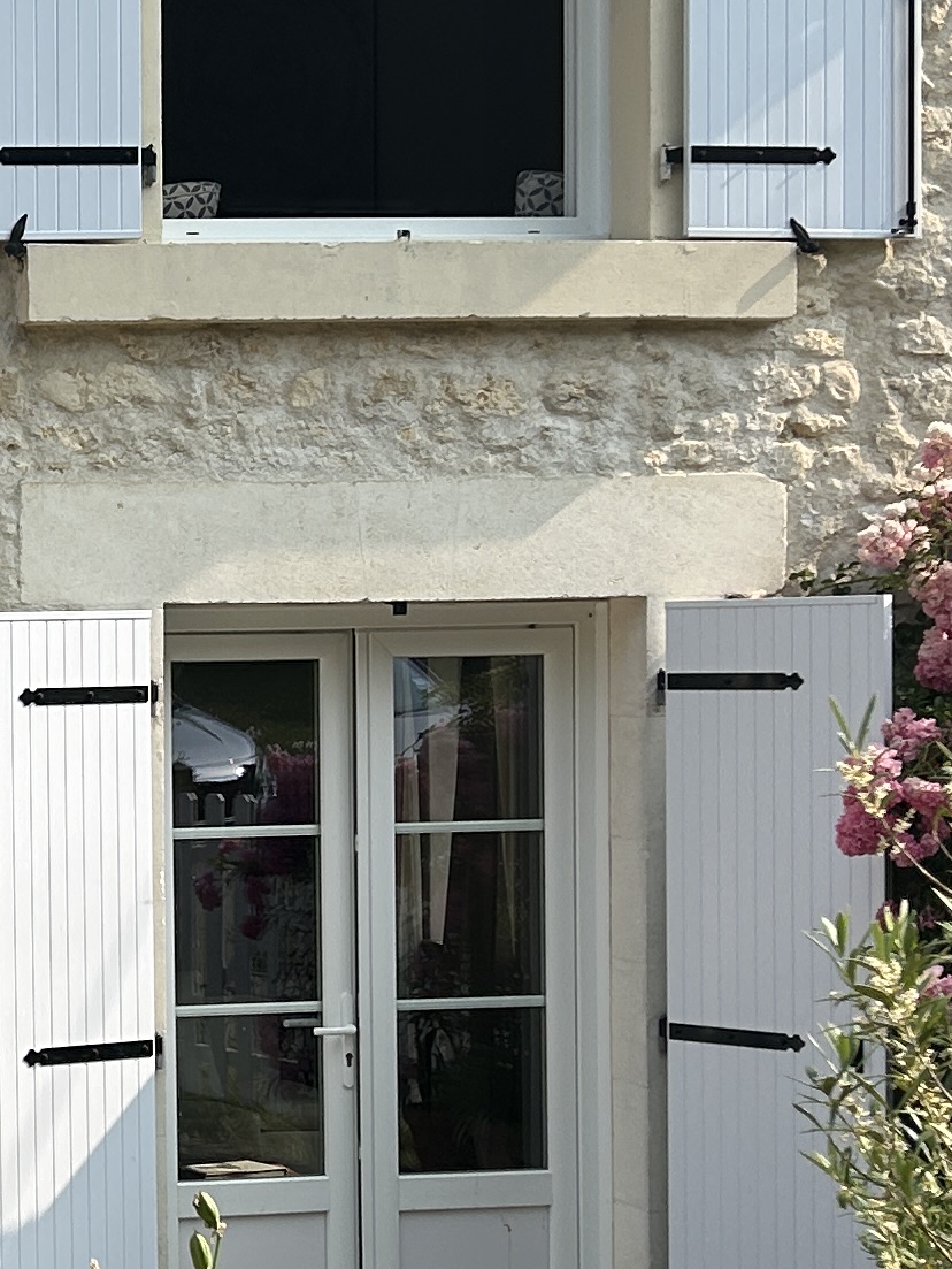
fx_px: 3482
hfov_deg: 14.5
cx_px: -497
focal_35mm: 95
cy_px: 740
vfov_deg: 20.6
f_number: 1.5
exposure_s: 1/2762
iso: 50
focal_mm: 5.7
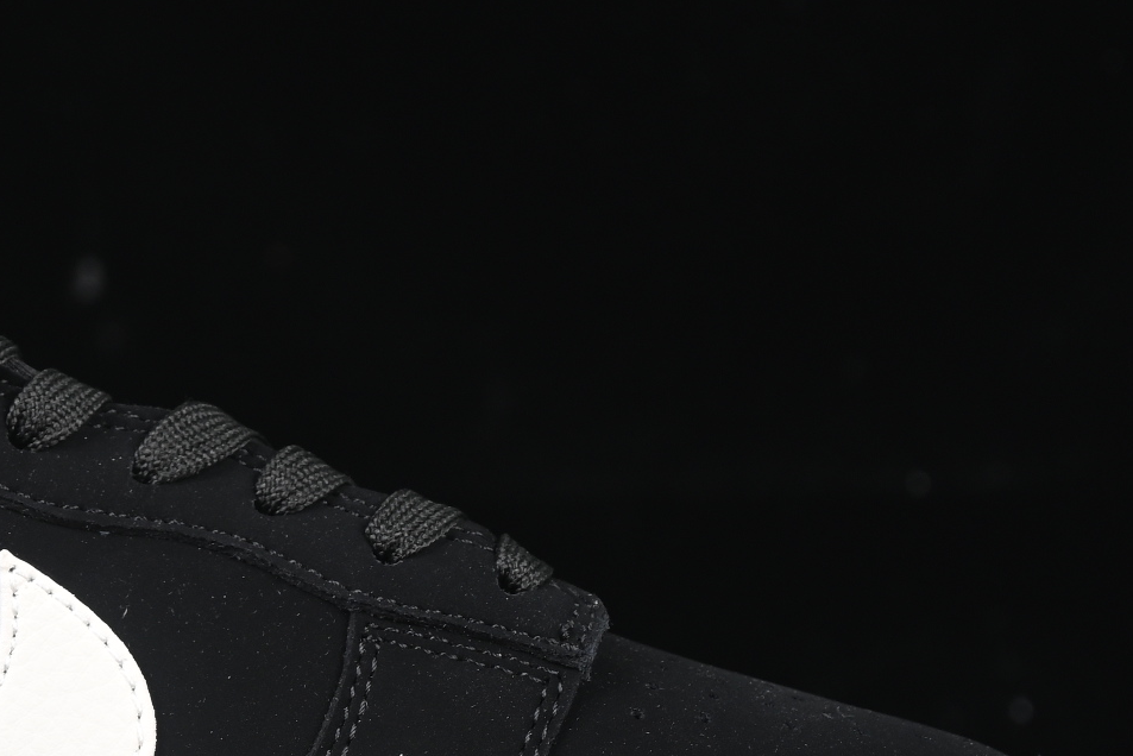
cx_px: 5
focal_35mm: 219
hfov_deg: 9.3
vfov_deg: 6.3
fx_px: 6894
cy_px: 462
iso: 160
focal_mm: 50
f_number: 6.3
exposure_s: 1/50
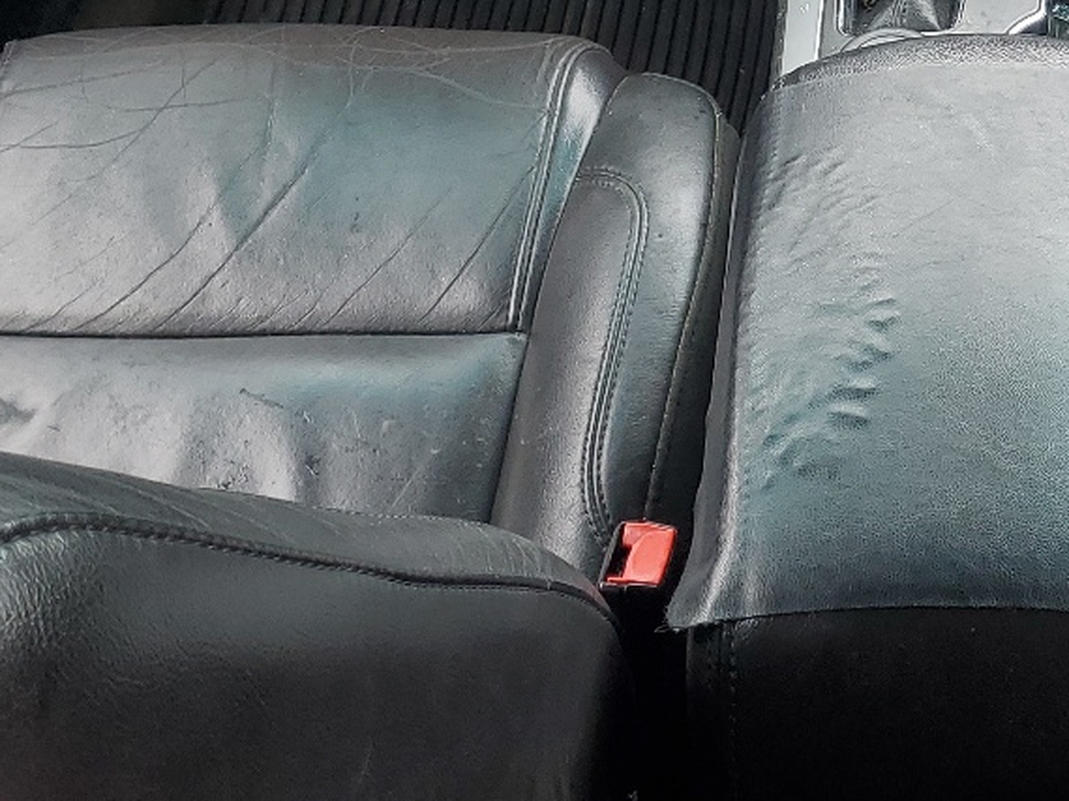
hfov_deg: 26.0
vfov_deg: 19.1
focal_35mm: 73
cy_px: -150
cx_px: 925
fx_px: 2253
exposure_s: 1/60.2
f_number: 1.5
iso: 51
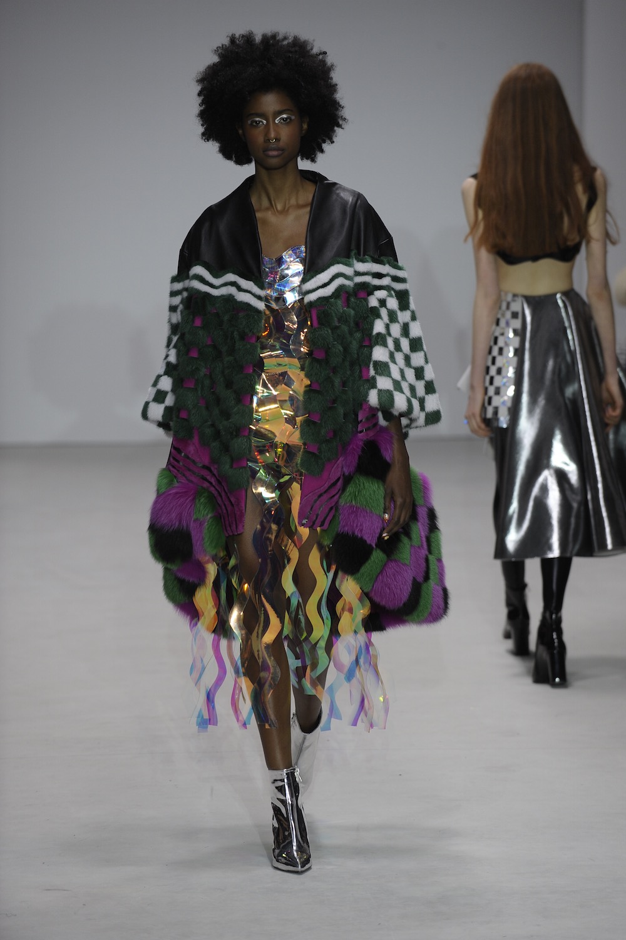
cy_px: 470
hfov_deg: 6.9
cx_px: 313
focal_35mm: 200
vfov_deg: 10.3
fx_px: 5223
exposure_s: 1/500
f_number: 4.5
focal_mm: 200
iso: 1000
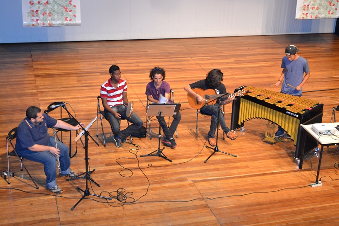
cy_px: 113
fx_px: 537
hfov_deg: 35.1
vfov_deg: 23.8
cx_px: 170
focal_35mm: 57
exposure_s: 1/60
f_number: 4.8
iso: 1600
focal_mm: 38
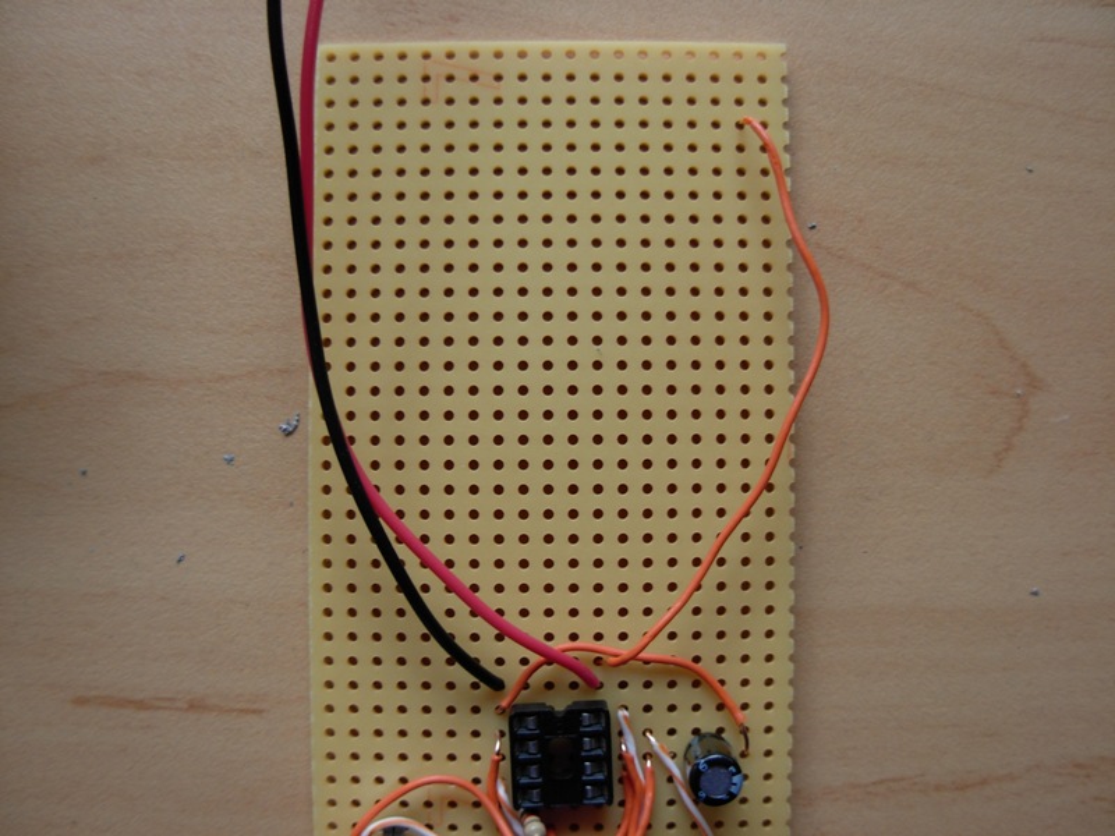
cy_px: 418
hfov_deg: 49.0
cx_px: 558
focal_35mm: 38
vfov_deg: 37.7
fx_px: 1224
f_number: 2.9
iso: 79
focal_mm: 6.3
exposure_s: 1/26.9
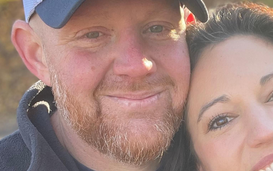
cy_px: 187
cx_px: 195
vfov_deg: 19.5
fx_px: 476
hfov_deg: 31.6
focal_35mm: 64
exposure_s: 1/121
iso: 32
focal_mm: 2.71
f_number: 2.2
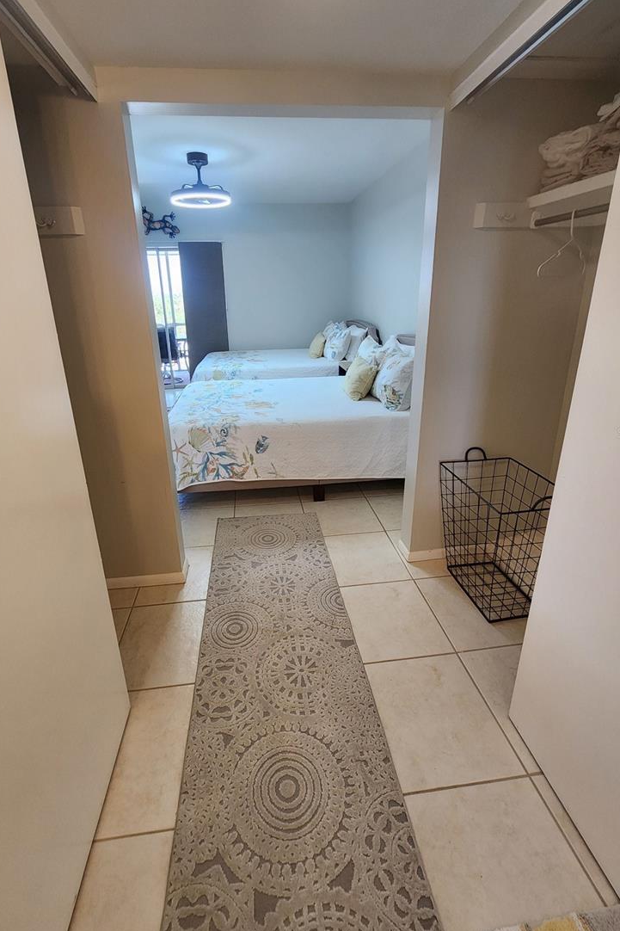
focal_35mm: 15
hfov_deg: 77.2
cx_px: 292
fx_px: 388
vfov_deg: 100.2
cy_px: 433
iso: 320
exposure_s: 1/60
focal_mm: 2.2
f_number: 2.2
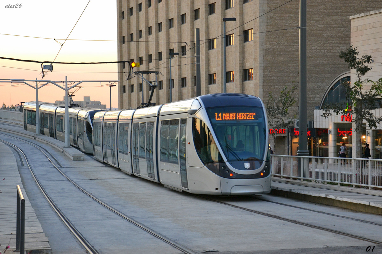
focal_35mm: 63
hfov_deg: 31.9
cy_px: 127
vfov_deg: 21.5
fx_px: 668
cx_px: 191
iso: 360
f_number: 5.6
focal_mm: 42
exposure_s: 1/125
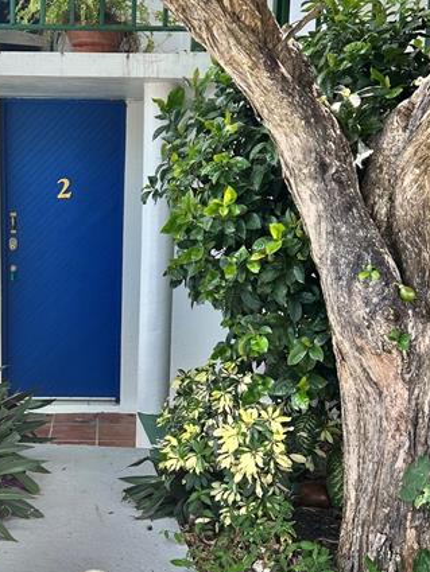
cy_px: 291
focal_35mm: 47
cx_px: 89
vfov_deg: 40.4
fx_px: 778
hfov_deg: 30.2
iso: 50
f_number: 1.5
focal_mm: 5.7
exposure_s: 1/763
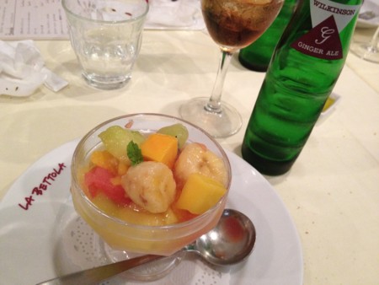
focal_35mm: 35
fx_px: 383
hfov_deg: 52.6
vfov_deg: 40.7
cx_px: 190
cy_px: 142
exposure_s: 1/20
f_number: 2.4
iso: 320
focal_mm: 4.28
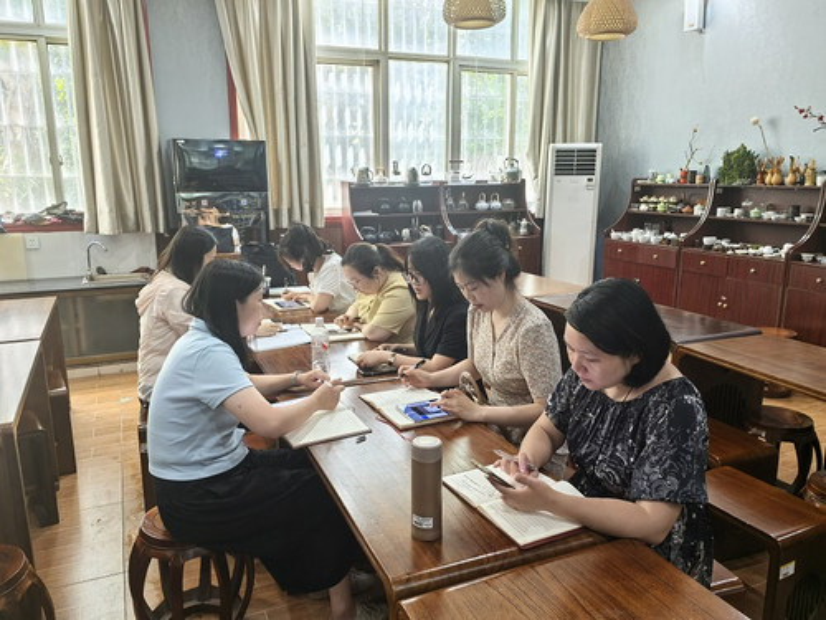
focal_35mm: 27
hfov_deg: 65.3
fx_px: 644
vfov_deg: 51.4
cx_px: 413
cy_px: 310
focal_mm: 5.75
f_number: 2
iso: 160
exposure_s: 1/50
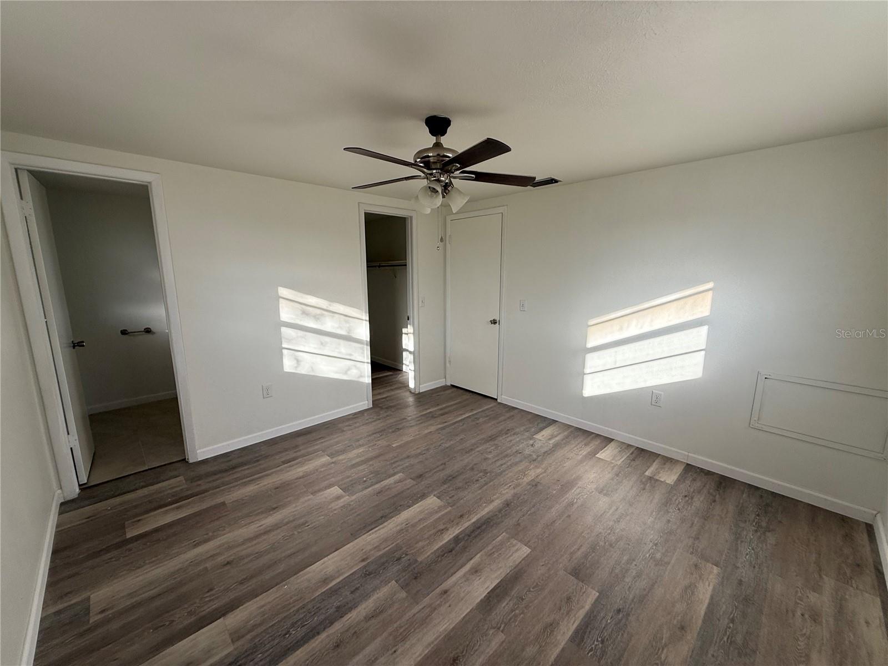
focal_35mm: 14
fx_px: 359
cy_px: 333
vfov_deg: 85.7
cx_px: 444
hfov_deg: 102.1
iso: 64
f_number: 2.2
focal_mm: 2.22
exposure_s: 1/331
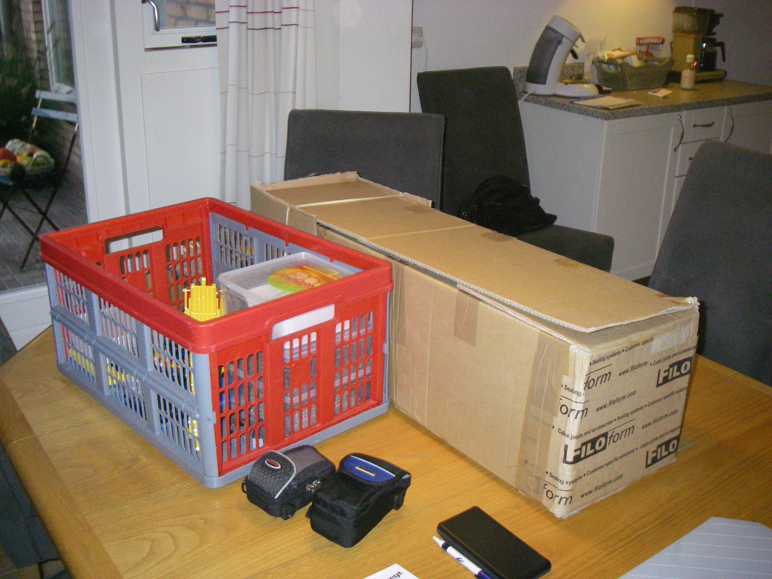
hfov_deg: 49.0
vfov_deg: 37.7
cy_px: 290
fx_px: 847
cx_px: 386
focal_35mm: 38
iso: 400
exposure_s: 1/50
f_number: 3.3
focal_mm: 6.3
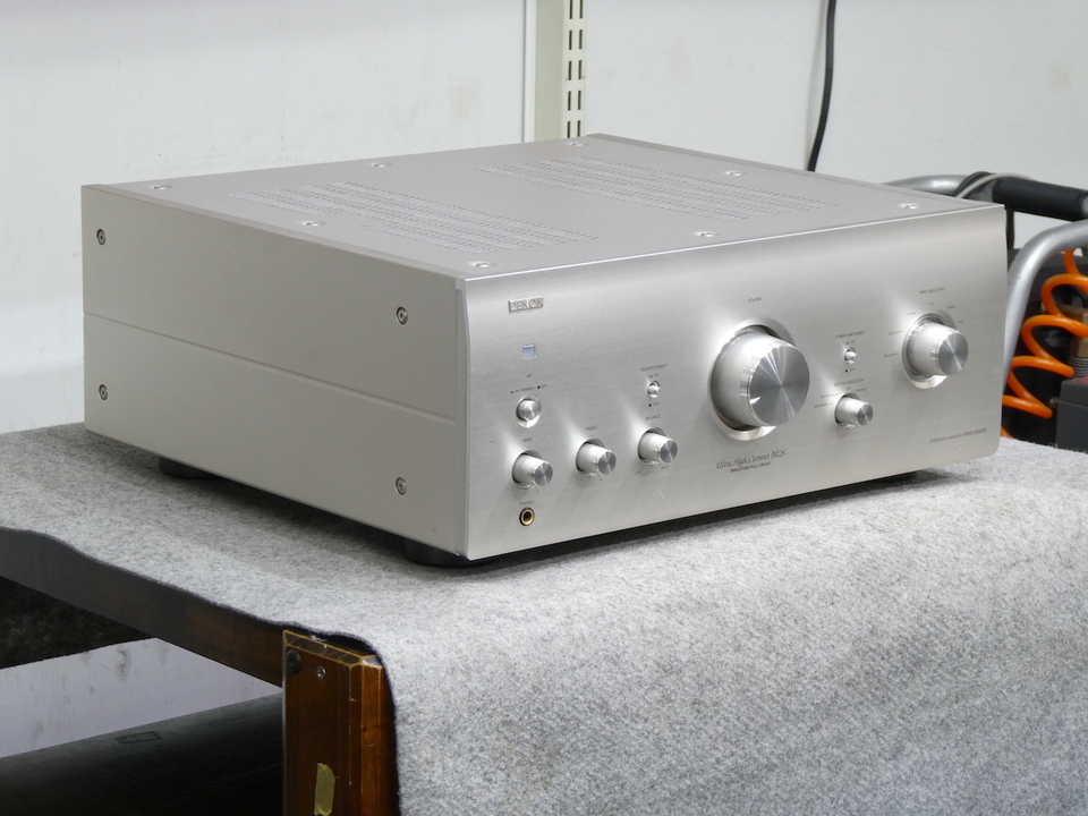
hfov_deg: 18.5
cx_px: 544
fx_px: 3332
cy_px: 408
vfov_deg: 14.0
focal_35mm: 106
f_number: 5.1
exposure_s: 1/8
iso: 200
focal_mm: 19
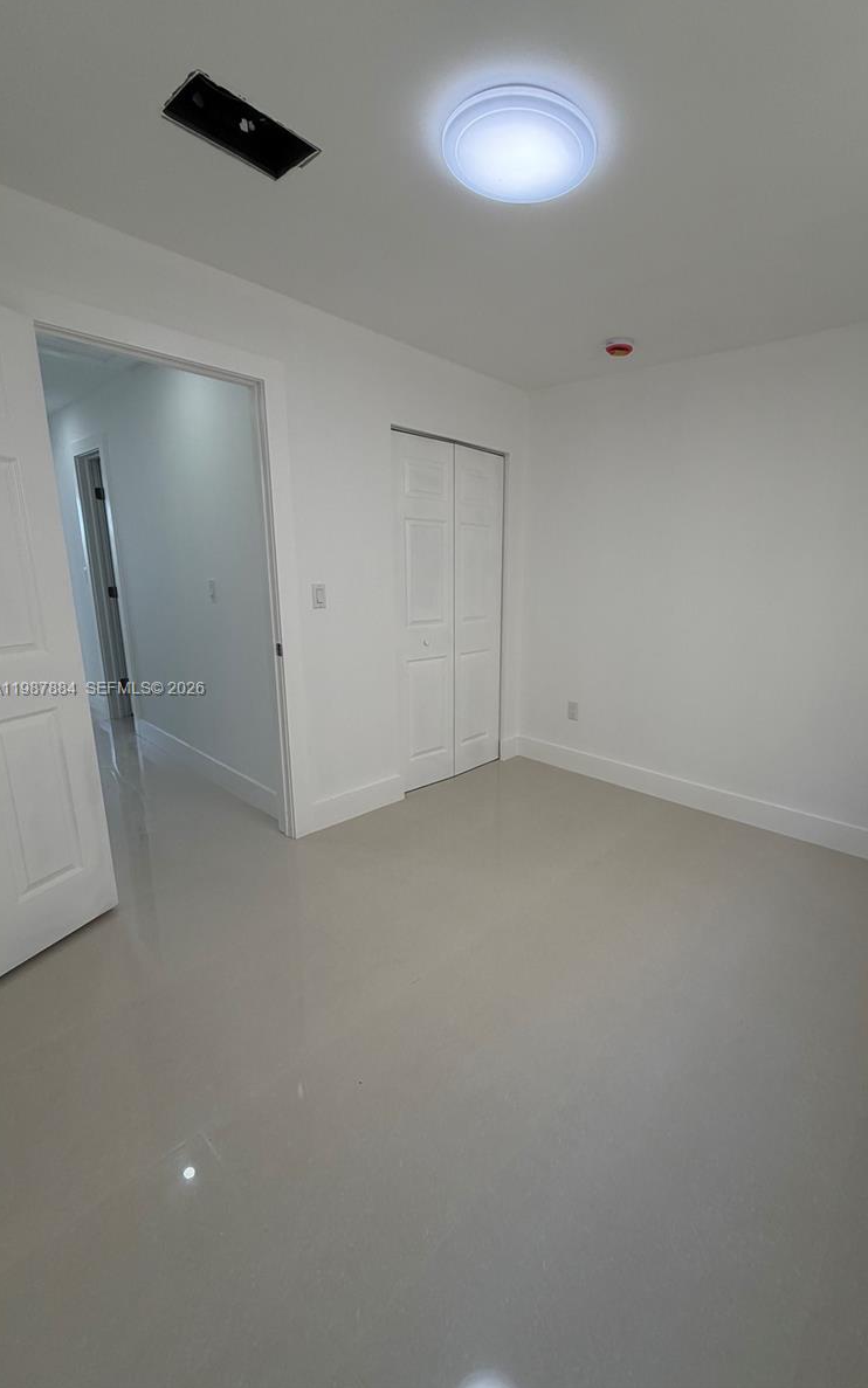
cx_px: 515
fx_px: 568
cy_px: 690
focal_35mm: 15
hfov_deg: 74.1
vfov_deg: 101.5
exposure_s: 1/120
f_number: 2.2
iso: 64
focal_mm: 2.22
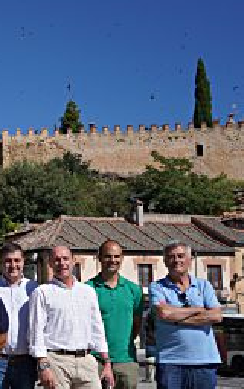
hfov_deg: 15.1
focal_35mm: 74
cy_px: 279
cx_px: -206
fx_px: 785
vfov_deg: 27.5
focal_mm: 29
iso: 100
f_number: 5
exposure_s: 1/1250
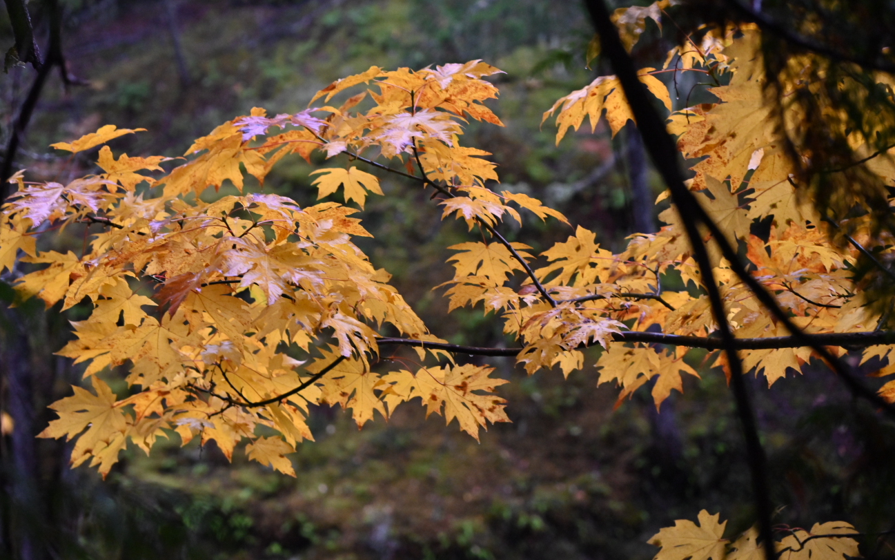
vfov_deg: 9.4
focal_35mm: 140
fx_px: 3415
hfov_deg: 14.9
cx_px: 365
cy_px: 236
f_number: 4
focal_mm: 110
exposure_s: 1/40
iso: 2500
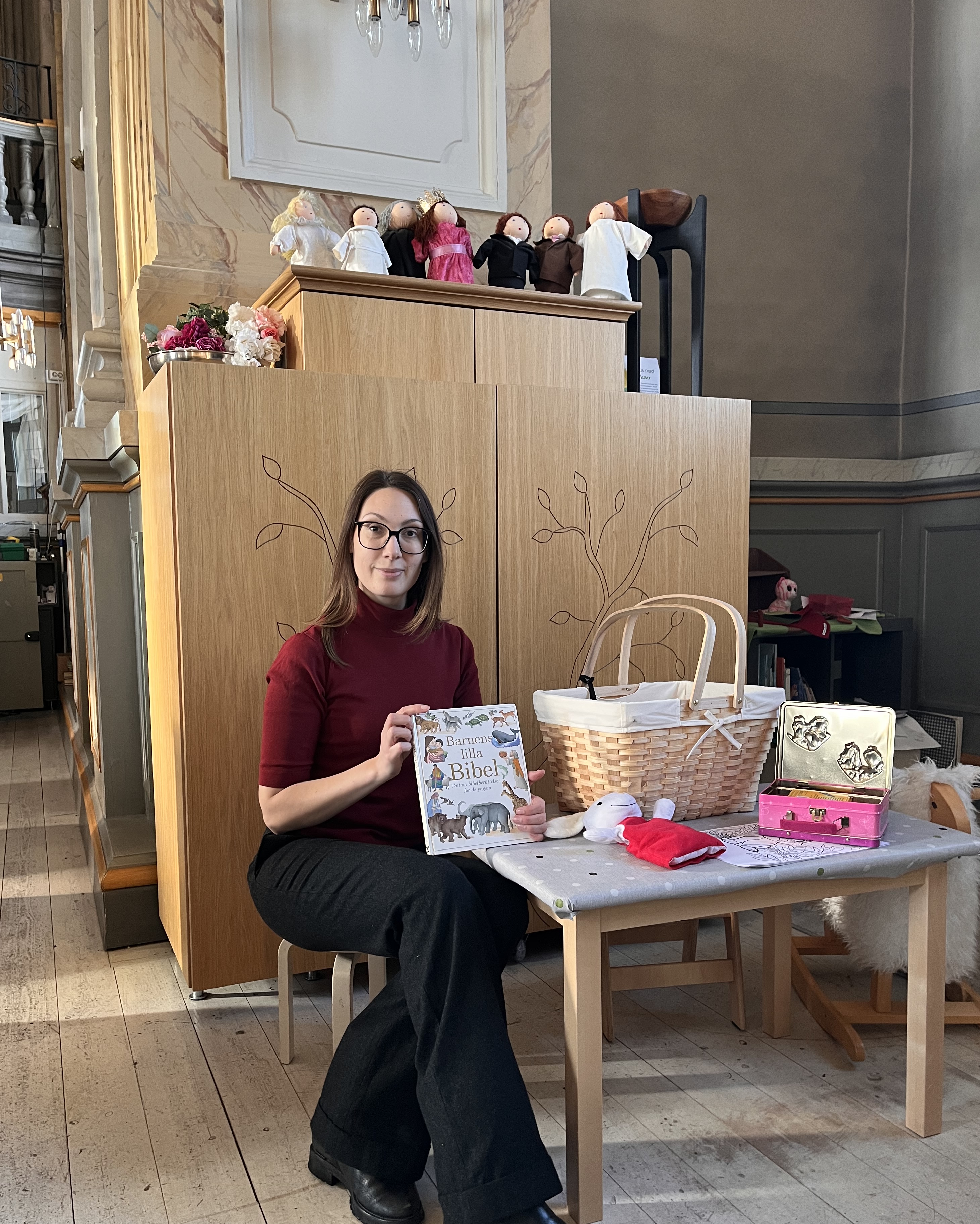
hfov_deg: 51.5
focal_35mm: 28
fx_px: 1015
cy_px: 658
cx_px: 480
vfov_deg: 62.1
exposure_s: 1/60
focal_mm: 5.1
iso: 160
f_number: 1.6
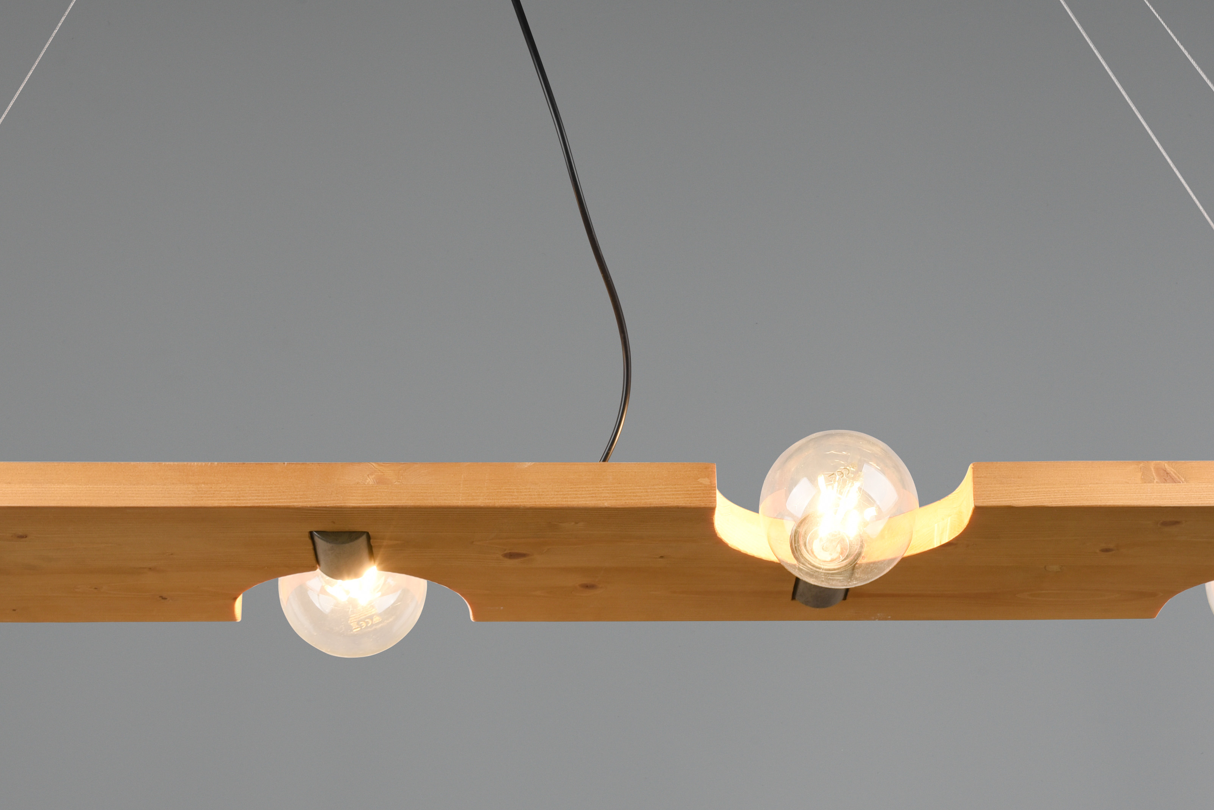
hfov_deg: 24.8
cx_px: 585
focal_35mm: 82
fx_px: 2766
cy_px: 511
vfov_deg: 16.6
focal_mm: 44
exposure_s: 1/8
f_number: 11
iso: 100
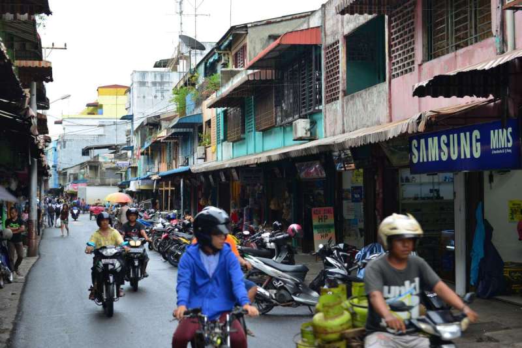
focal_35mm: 62
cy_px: 174
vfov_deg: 21.9
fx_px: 899
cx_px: 261
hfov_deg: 32.4
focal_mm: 62
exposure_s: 1/100
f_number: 5
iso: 100
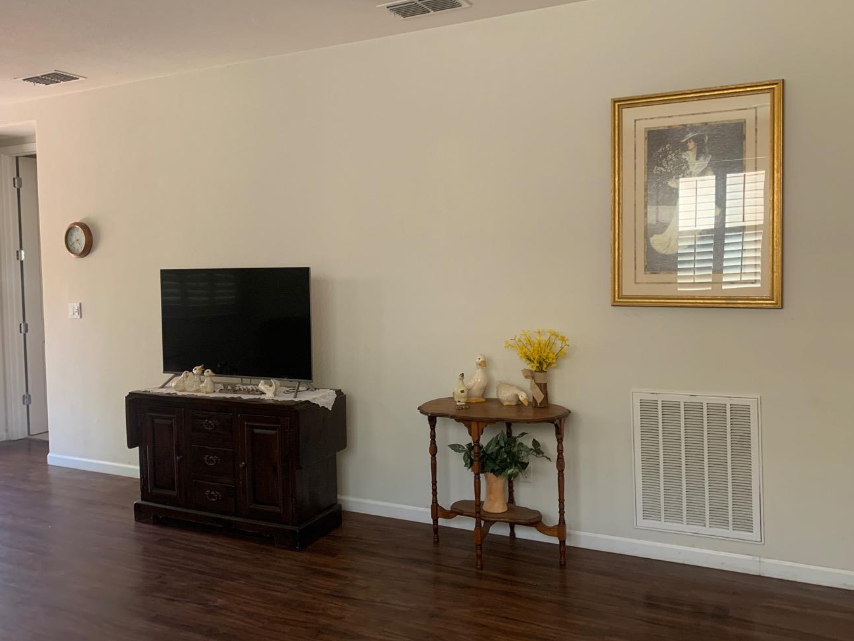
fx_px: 740
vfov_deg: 46.8
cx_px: 399
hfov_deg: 59.9
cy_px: 296
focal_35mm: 30
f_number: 1.8
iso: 160
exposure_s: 1/60
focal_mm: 4.25
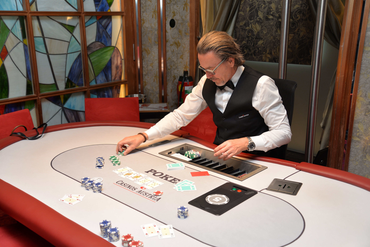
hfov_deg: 48.5
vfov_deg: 33.4
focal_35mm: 40
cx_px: 185
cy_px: 124
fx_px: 411
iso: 500
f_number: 4.2
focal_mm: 40
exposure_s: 1/60
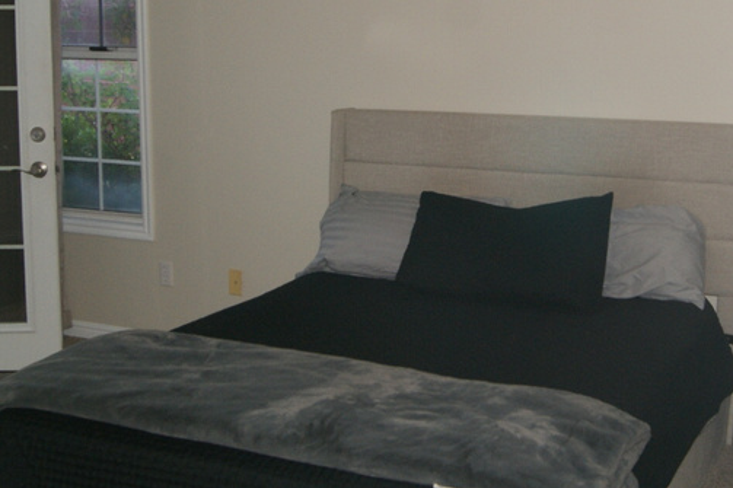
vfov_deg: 24.5
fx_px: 1119
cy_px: 171
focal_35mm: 55
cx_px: 431
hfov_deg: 36.2
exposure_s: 1/60
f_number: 5.6
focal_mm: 18
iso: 400
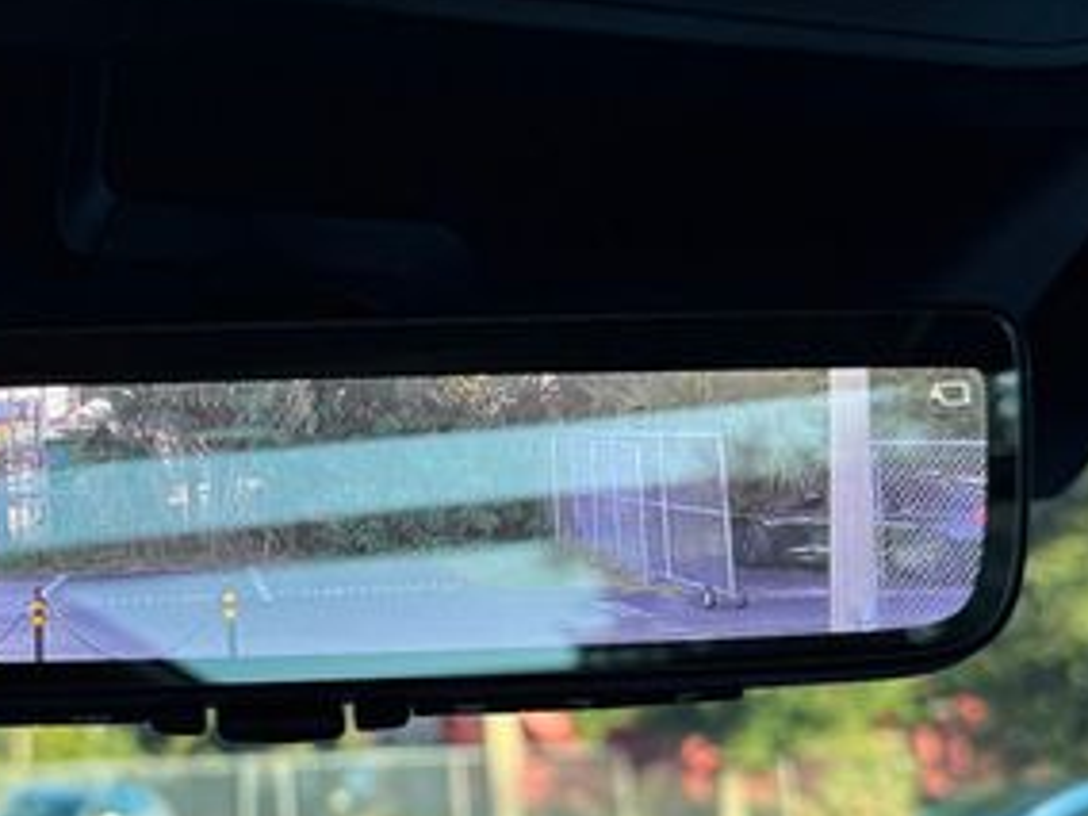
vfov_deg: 26.9
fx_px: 1697
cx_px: 253
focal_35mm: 54
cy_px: 525
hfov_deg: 34.7
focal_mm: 6.76
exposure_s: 1/281
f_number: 1.78
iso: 64
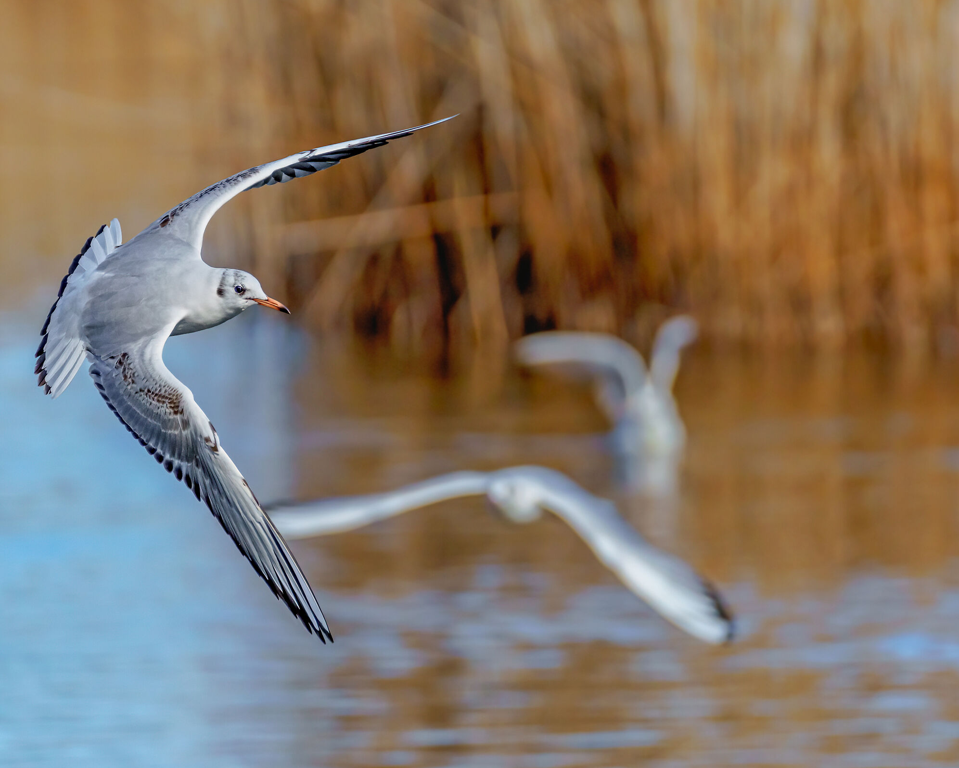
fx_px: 12831
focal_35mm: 452
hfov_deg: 4.3
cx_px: 400
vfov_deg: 3.4
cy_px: 384
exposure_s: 1/3200
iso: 500
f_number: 5.6
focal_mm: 400
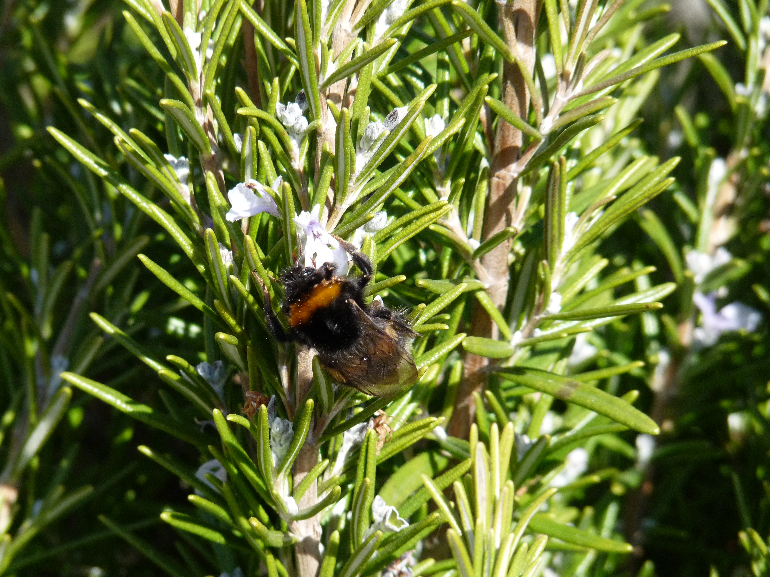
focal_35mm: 392
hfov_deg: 5.1
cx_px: 385
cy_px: 288
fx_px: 8720
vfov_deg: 3.8
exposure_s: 1/400
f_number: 5.6
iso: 200
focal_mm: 69.7
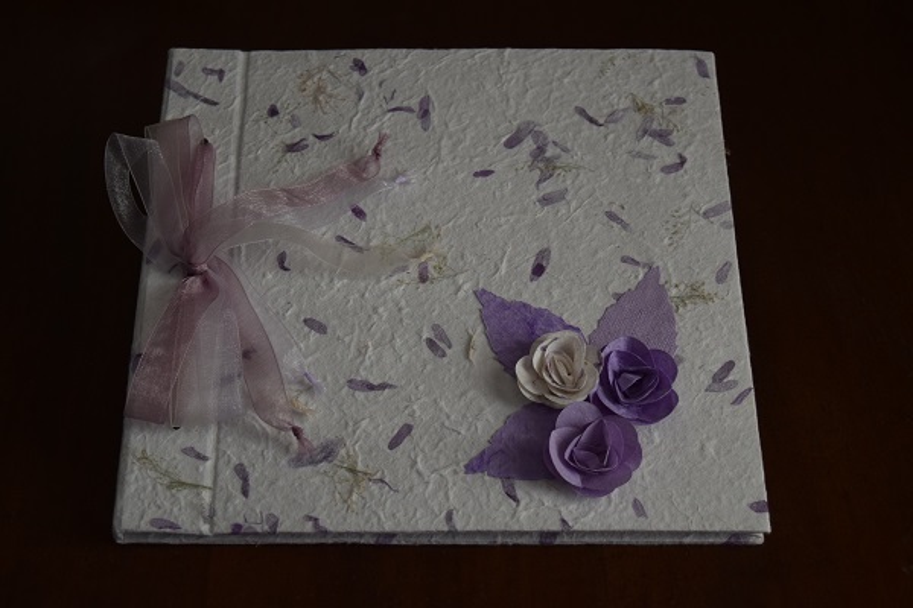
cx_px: 456
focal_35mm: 60
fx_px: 1522
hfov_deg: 33.4
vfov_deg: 22.6
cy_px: 304
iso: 640
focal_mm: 40
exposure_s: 1/60
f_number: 4.8
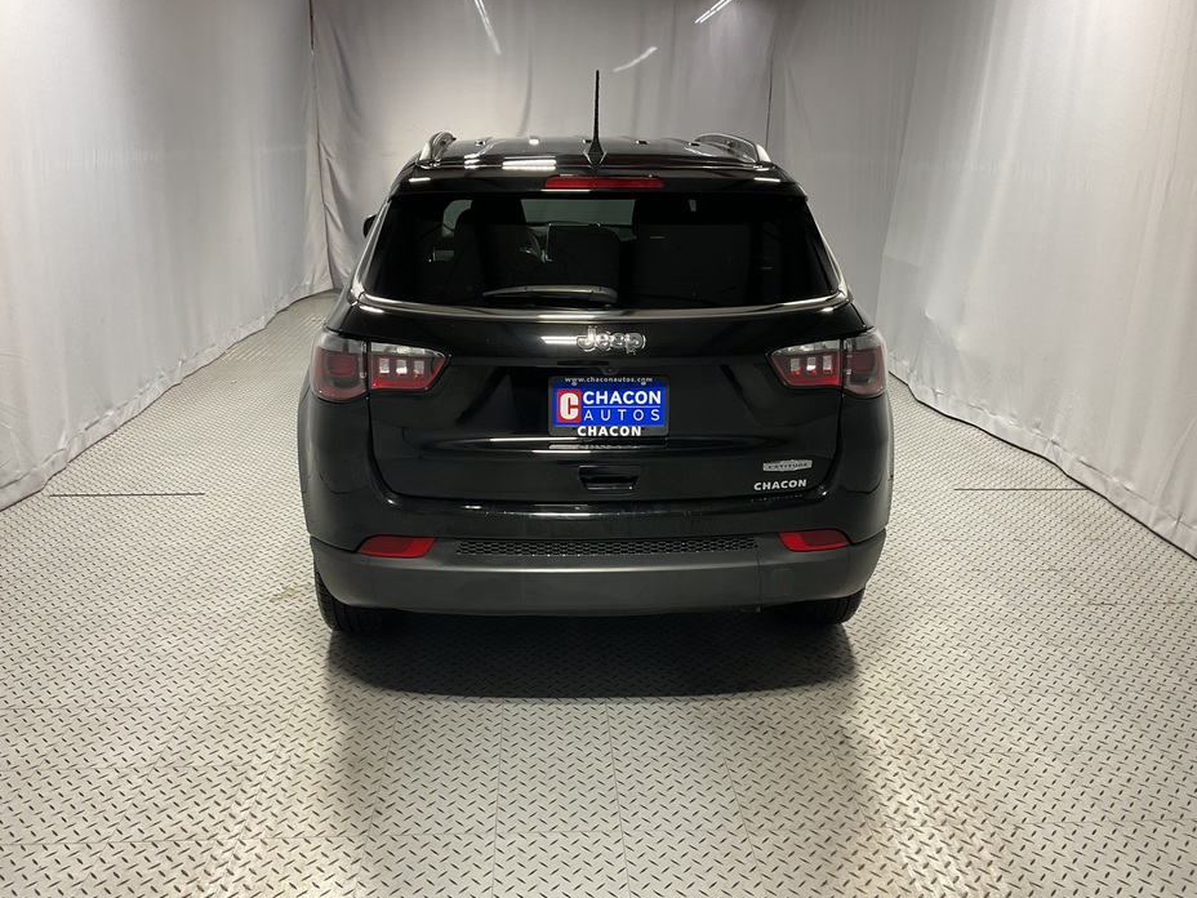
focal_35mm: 30
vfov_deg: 46.8
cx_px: 588
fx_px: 1037
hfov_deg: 60.0
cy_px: 439
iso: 50
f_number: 1.8
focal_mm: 3
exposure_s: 1/60
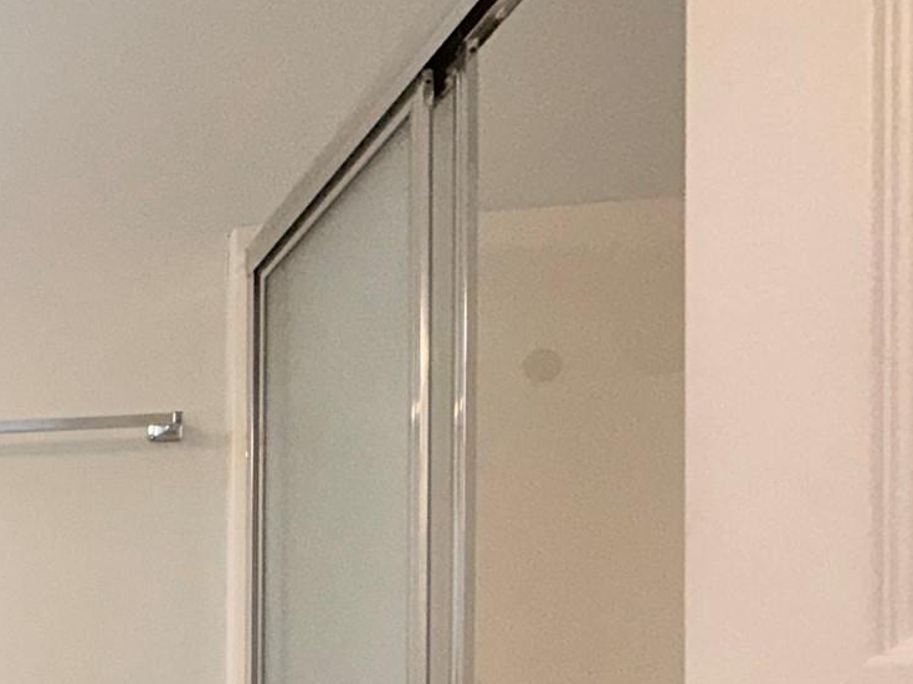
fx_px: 1028
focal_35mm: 39
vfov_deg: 32.8
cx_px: -303
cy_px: 729
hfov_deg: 33.4
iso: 80
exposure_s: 1/120
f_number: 2.2
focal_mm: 2.22
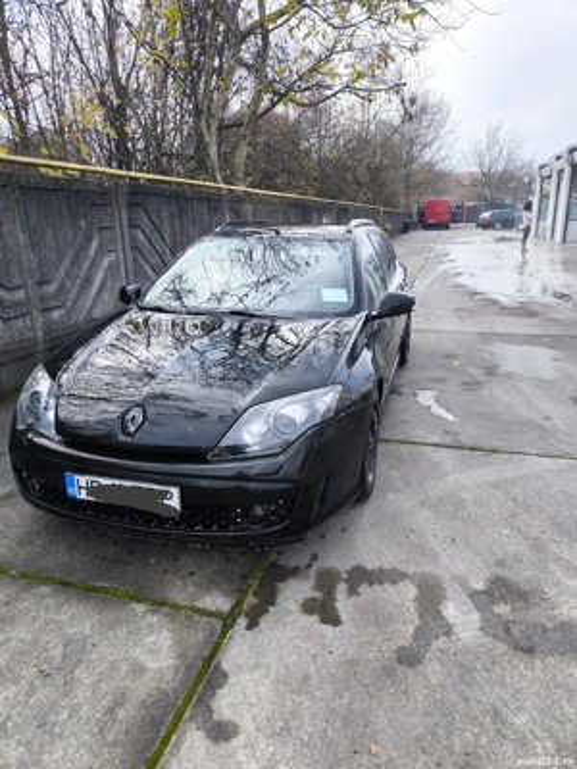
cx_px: 288
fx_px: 533
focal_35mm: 24
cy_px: 384
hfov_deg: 56.8
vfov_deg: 71.6
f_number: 1.9
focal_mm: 6.92
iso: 50
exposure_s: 1/1050
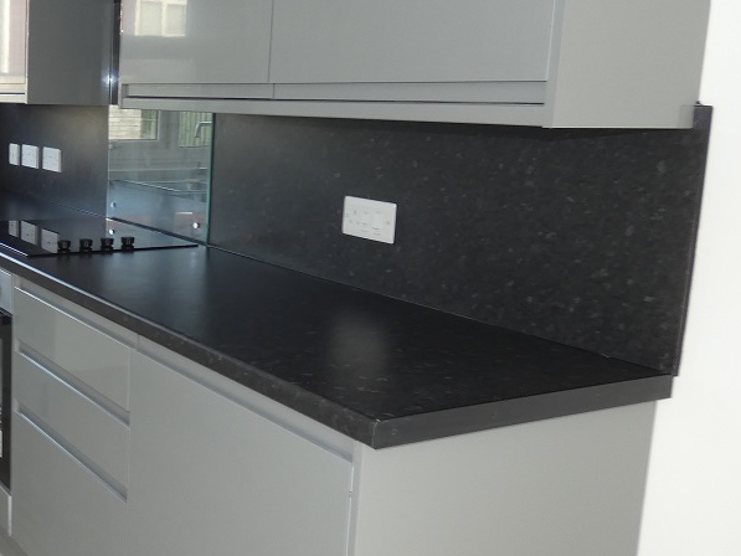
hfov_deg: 40.9
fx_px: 878
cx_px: 29
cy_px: 249
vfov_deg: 35.1
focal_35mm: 41
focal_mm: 3.6
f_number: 2.8
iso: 80
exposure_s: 1/40
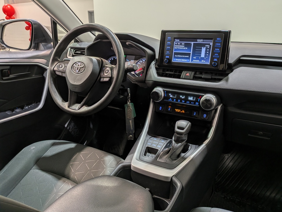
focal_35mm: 24
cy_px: 106
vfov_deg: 56.8
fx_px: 196
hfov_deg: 71.6
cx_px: 141
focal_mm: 4.53
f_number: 1.7
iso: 29
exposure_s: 1/136
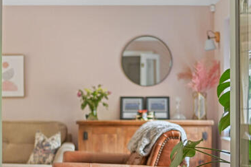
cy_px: 139
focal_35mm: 88
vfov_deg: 15.4
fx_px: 613
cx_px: 131
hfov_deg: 23.1
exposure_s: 1/15
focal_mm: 50
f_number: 1.8
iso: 400
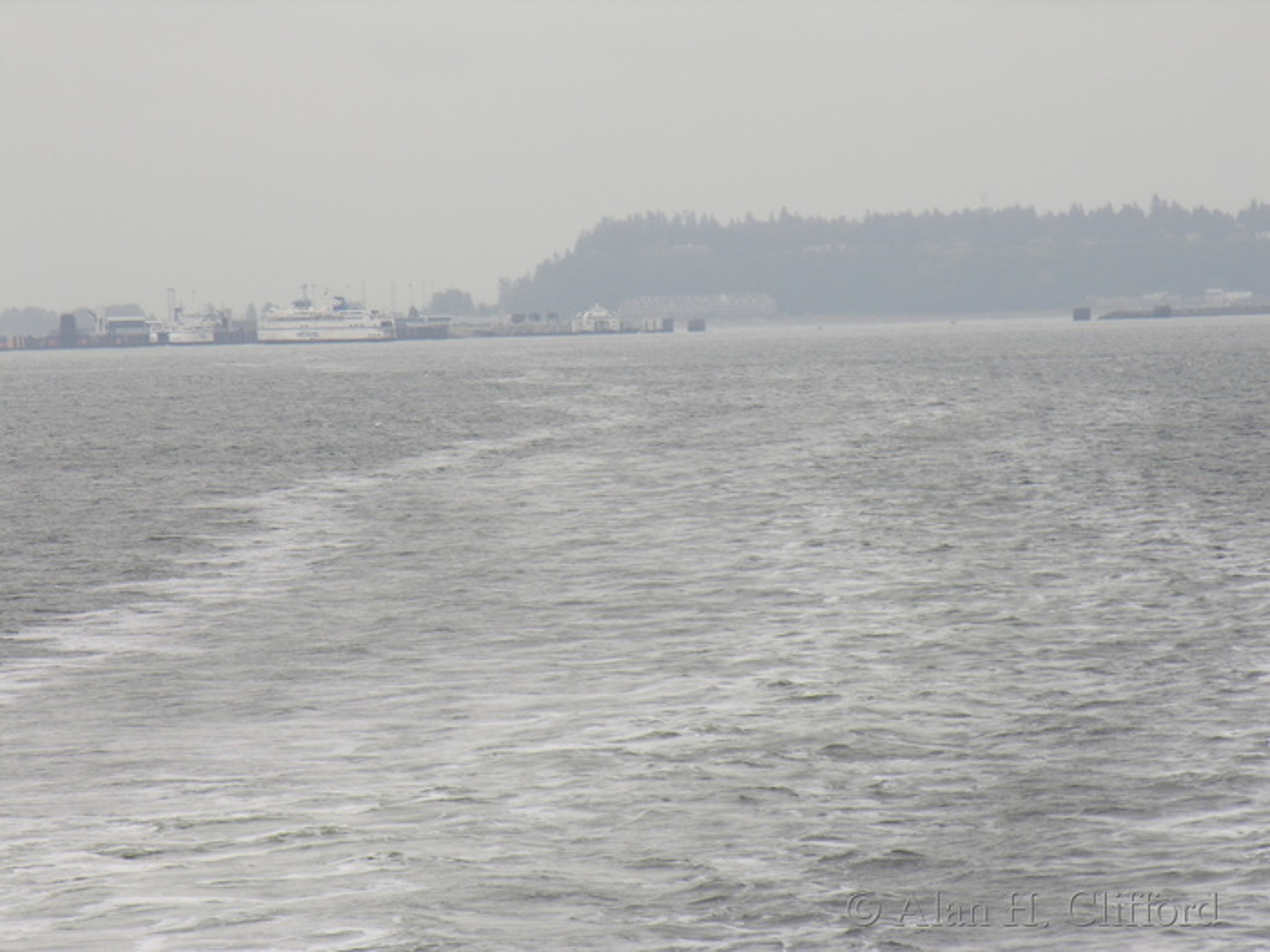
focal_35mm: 350
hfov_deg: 5.7
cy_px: 476
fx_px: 12841
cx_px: 635
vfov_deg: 4.2
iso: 50
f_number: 5.8
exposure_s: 1/132
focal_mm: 89
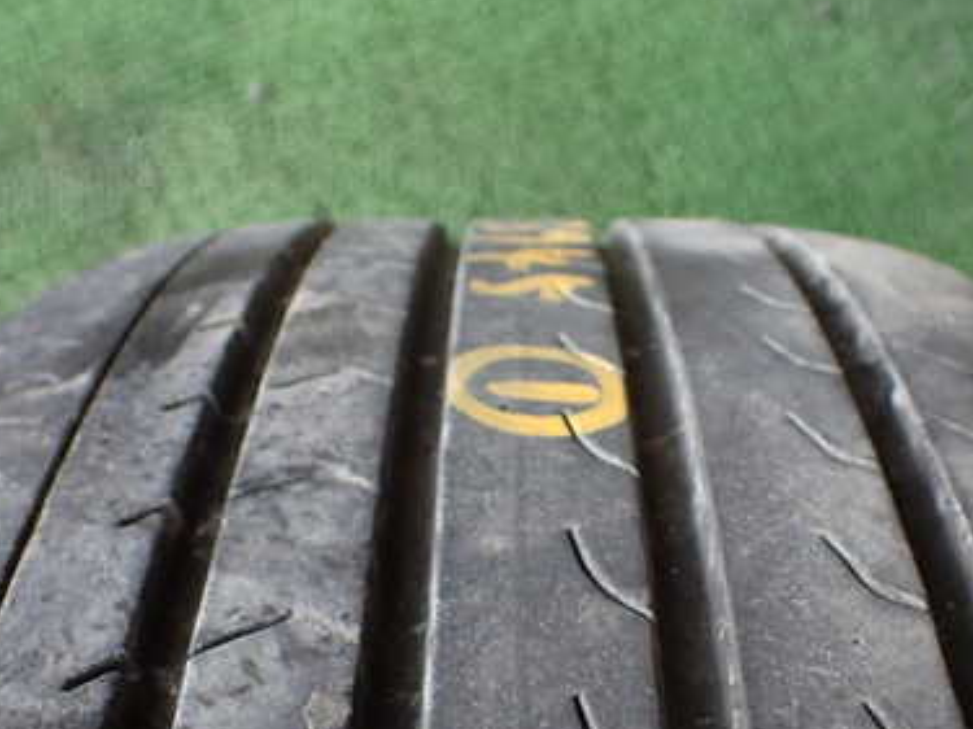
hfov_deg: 39.6
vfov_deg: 30.1
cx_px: 529
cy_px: 480
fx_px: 1349
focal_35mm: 48
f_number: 2.3
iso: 160
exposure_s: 1/125
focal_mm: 5.4
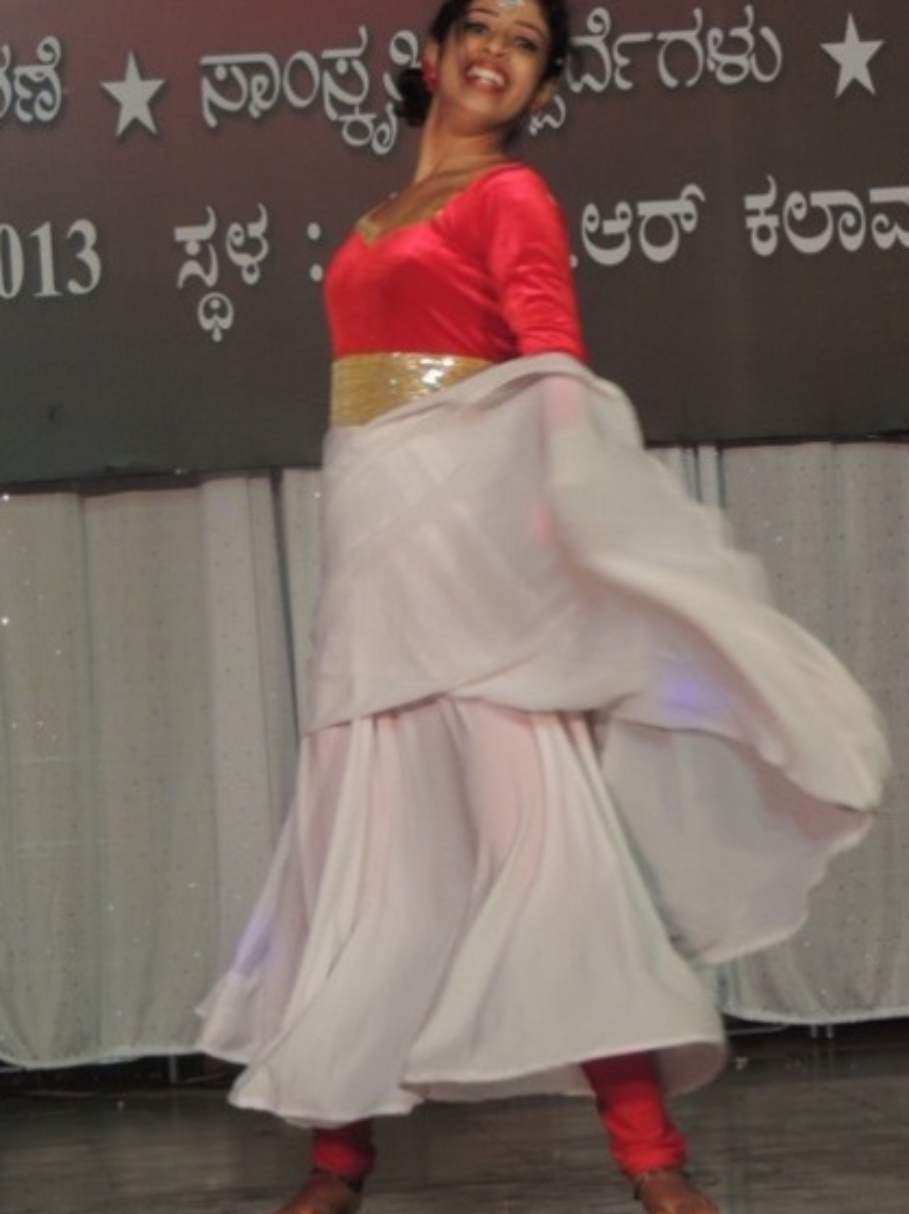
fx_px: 6833
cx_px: 462
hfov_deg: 7.6
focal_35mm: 195
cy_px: 637
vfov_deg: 10.1
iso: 400
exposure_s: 1/100
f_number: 4.5
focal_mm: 30.3
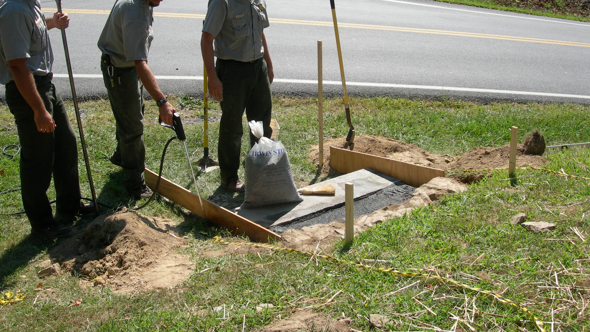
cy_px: 108
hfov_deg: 48.4
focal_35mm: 42
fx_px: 657
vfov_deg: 28.2
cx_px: 295
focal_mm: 7.8
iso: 50
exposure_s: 1/380
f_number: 4.8
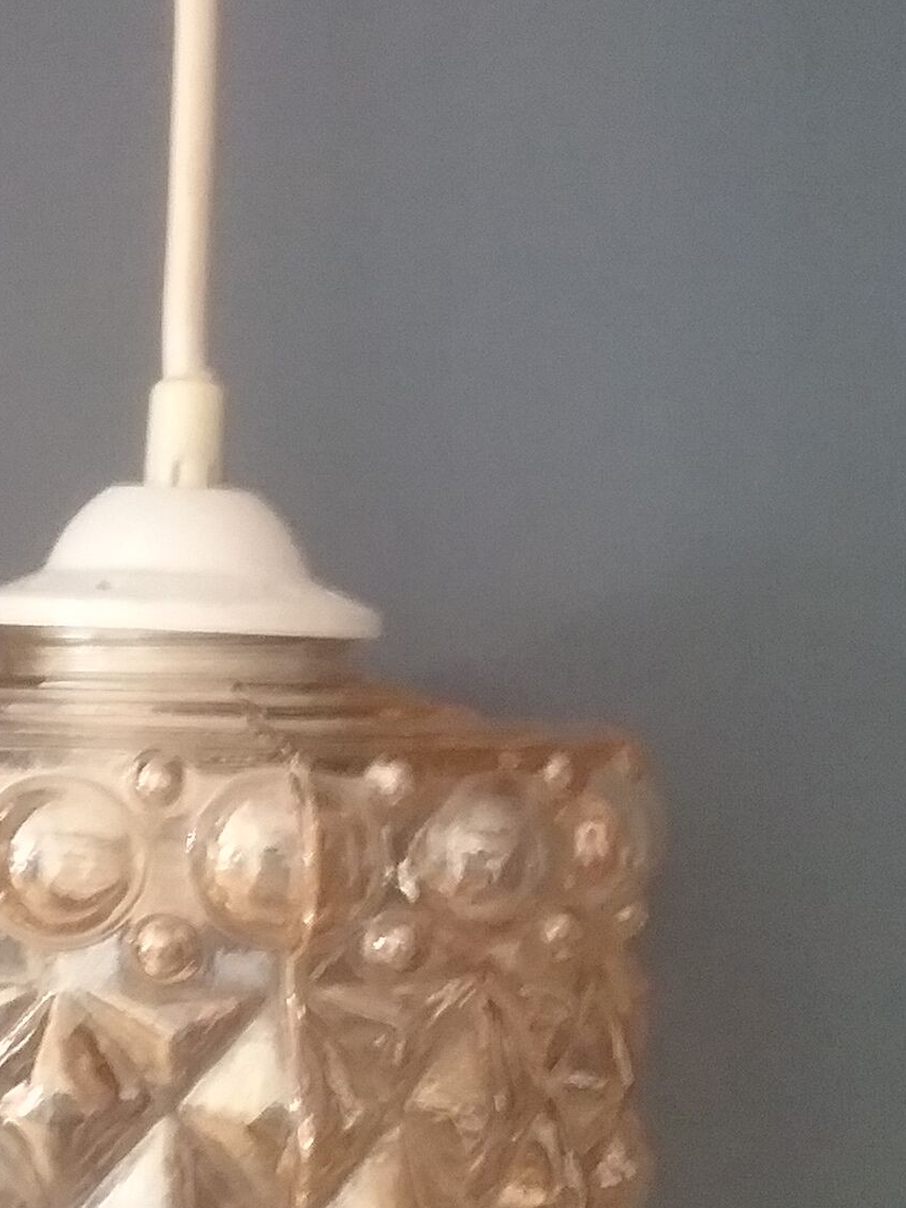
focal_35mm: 72
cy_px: 765
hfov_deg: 20.2
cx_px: 175
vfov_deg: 26.9
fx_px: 2513
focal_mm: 3.3
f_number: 2.2
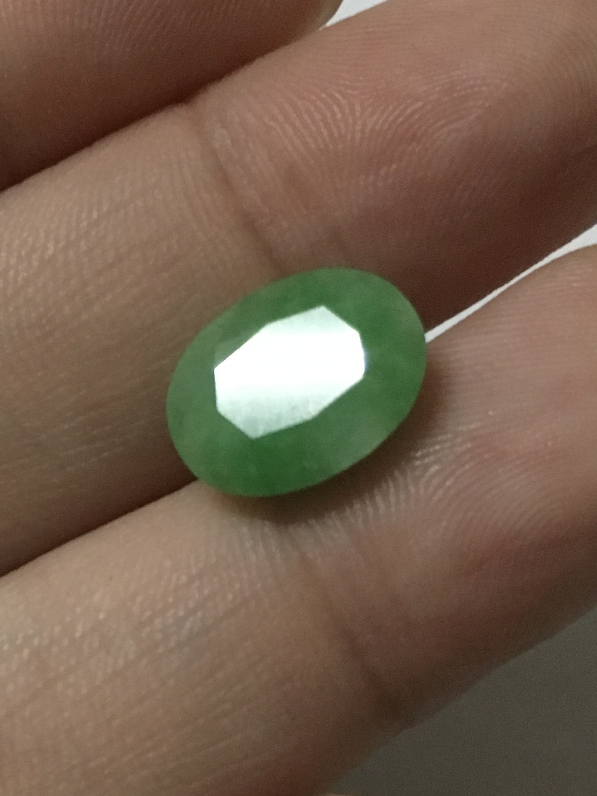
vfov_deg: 61.7
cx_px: 298
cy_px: 398
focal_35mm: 29
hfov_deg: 48.2
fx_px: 667
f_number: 2.2
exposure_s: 1/17
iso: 200
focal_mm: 4.15
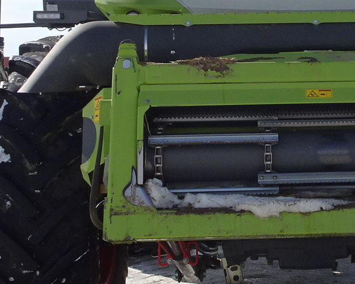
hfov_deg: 18.5
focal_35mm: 101
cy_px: 11
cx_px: 352
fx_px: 1061
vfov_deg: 15.0
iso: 80
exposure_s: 1/1250
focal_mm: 4.1
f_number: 3.5
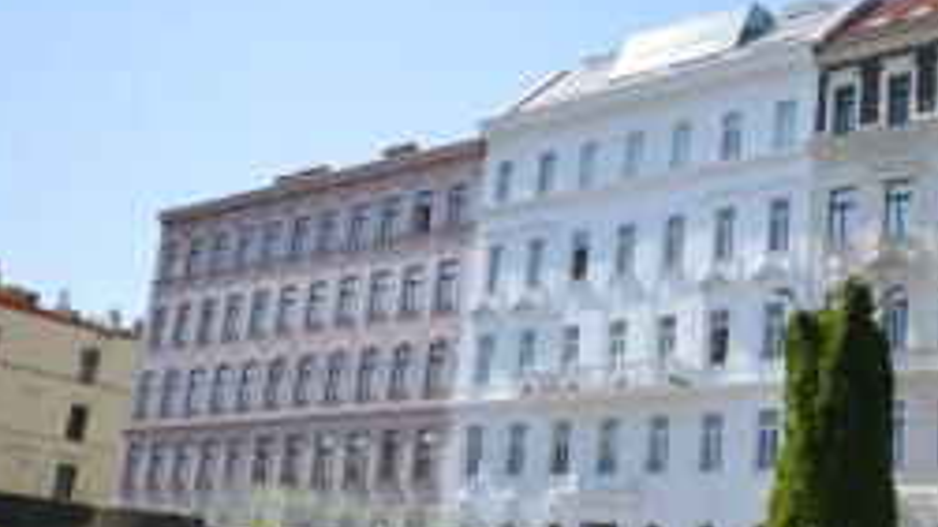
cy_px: 329
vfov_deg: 23.9
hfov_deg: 40.2
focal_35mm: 50
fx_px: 1243
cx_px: 699
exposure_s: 1/200
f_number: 7.1
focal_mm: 20
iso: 100
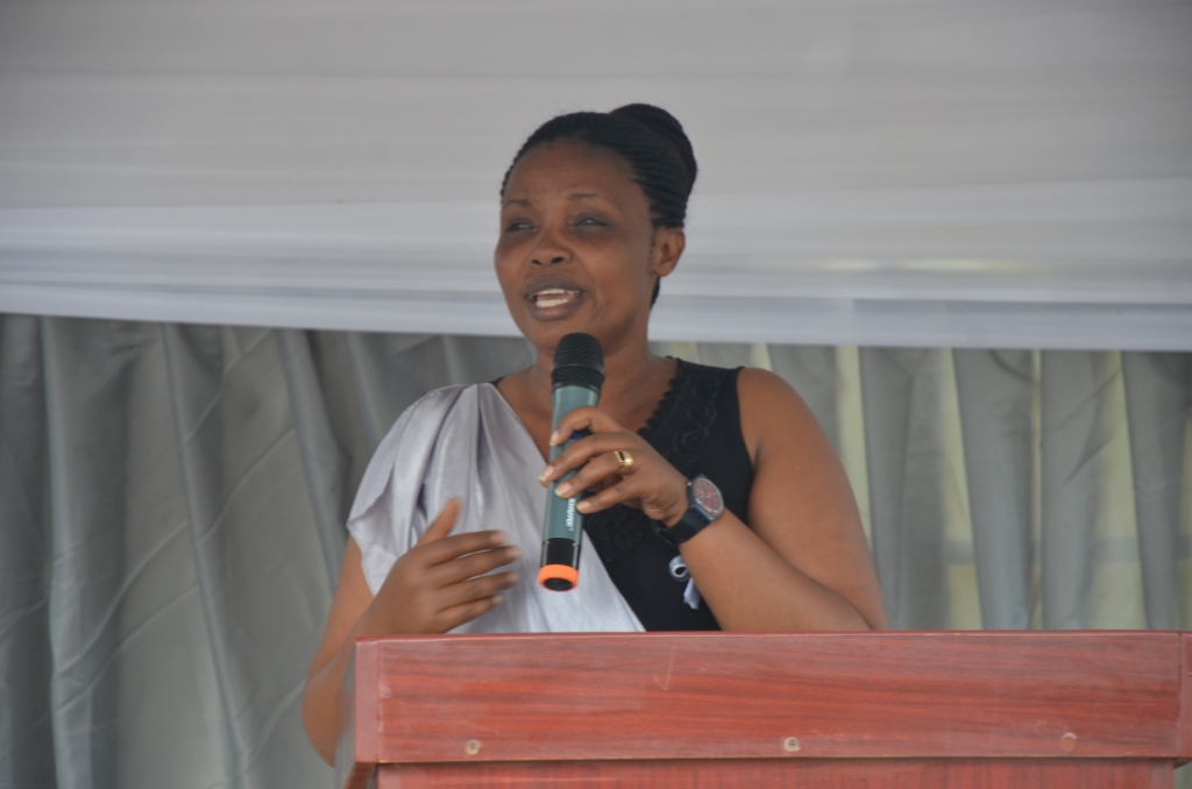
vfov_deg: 8.7
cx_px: 596
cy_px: 394
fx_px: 5204
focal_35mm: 158
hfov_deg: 13.1
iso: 400
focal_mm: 105
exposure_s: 1/80
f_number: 5.6
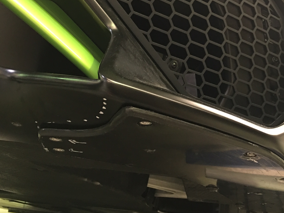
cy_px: 74
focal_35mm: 44
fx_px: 361
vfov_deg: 32.6
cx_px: 190
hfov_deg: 42.4
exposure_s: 1/8
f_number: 2.2
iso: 100
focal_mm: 4.15
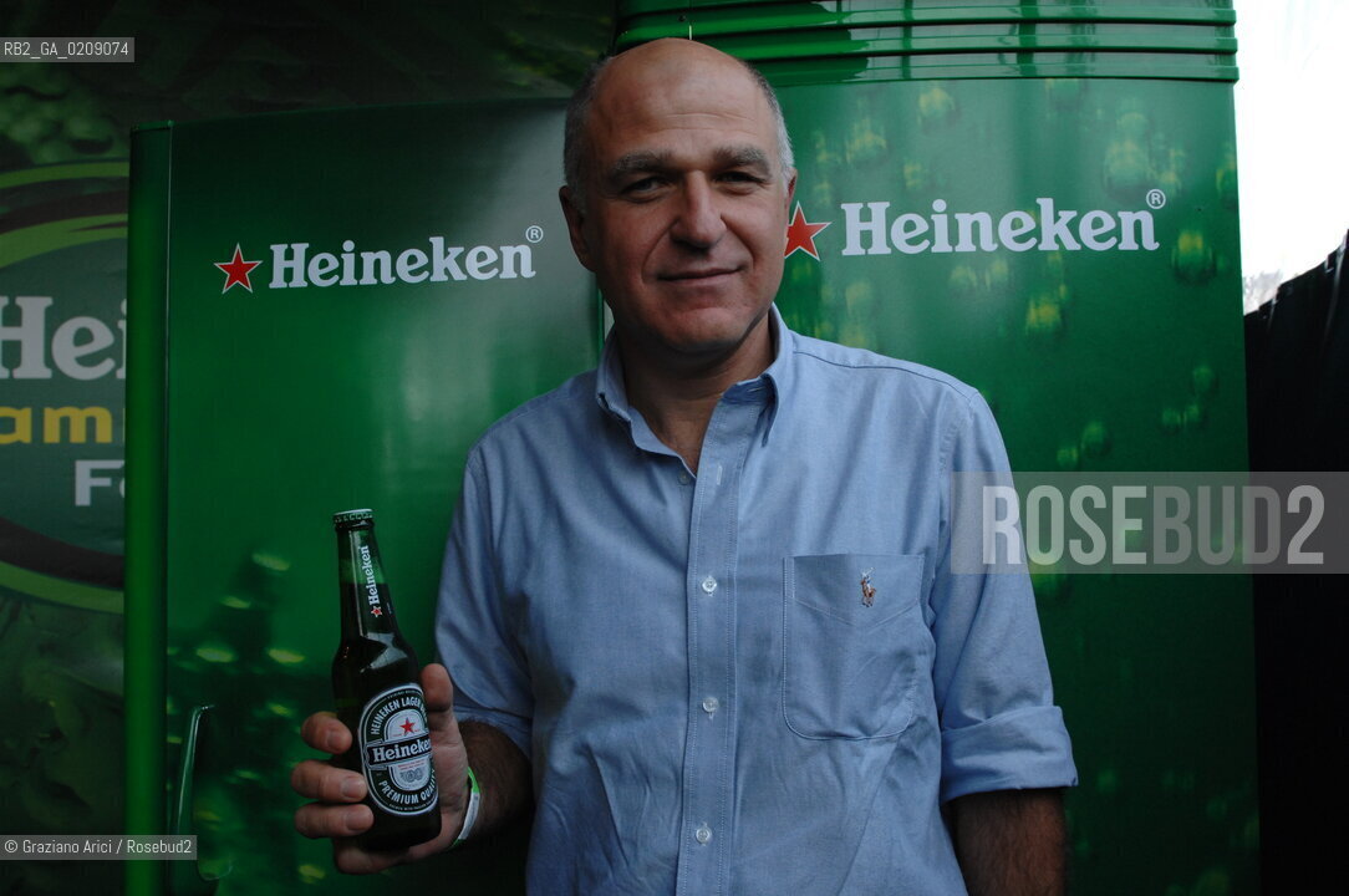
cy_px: 448
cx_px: 674
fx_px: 1347
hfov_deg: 53.2
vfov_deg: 36.8
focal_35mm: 36
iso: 400
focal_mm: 24
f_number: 6.3
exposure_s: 1/160
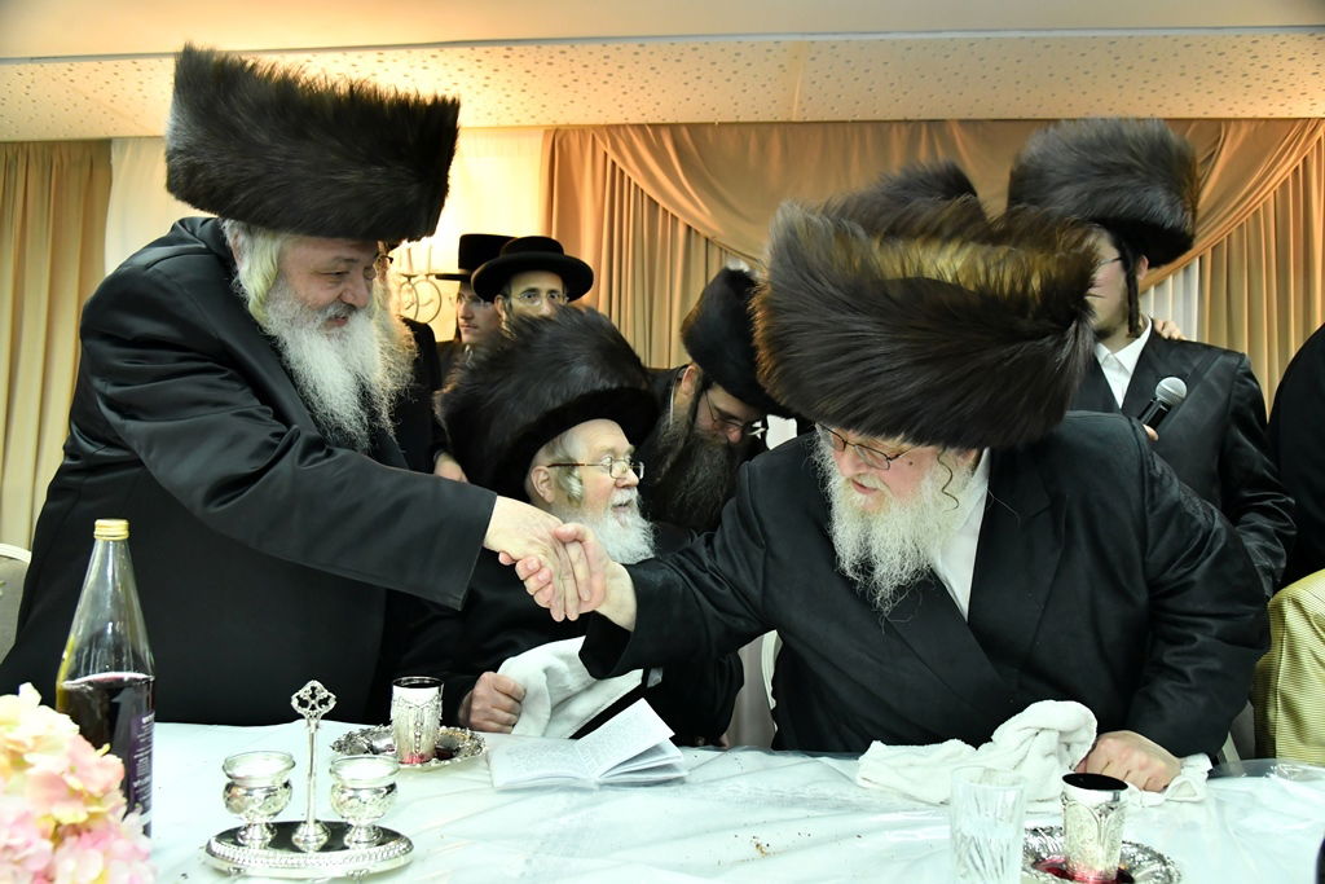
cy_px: 442
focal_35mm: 28
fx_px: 1031
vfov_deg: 46.4
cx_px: 662
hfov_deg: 65.5
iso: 2500
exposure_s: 1/250
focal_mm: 28
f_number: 5.6
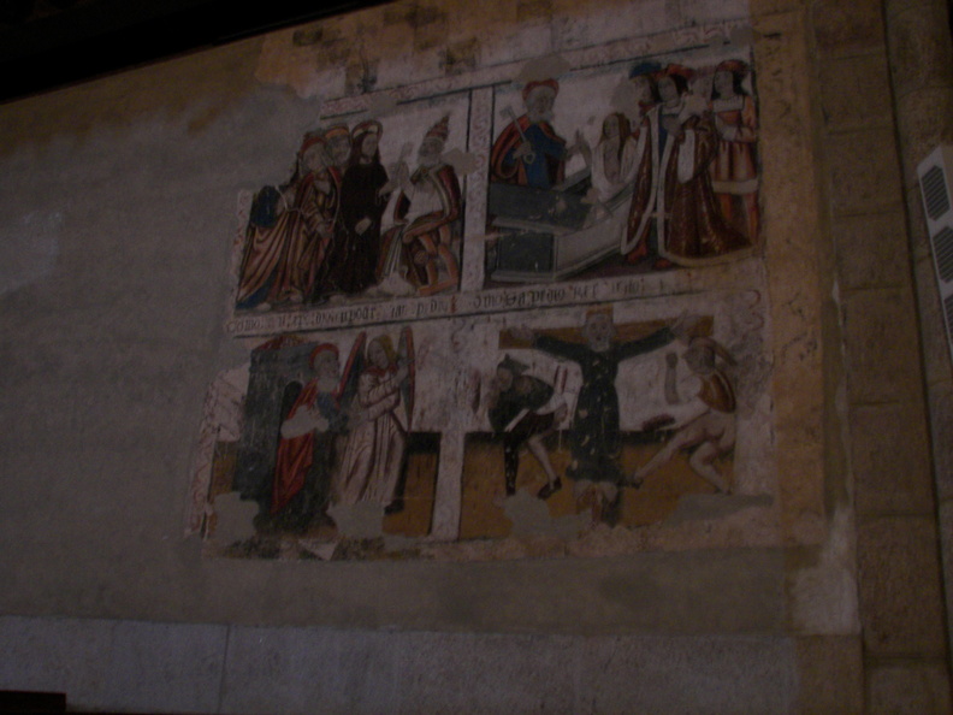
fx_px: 991
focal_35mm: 36
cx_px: 476
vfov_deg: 39.7
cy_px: 358
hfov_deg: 51.4
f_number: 3.2
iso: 100
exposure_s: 1.3
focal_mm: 6
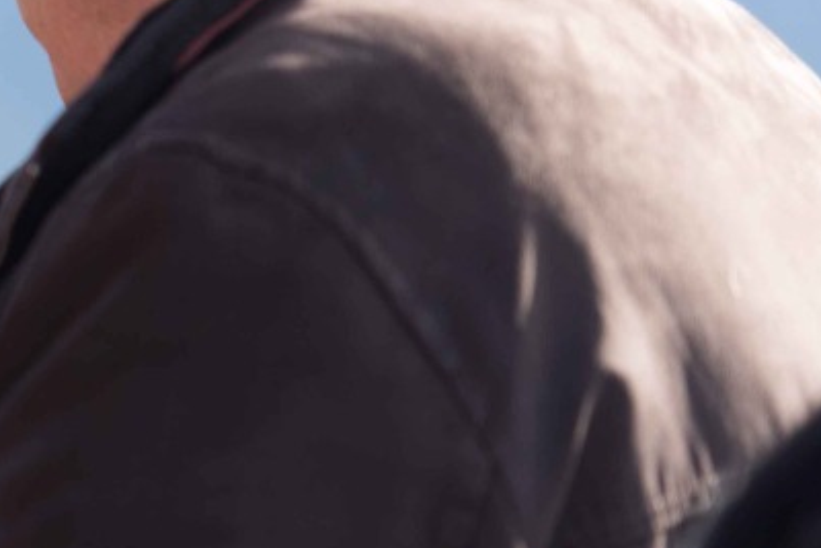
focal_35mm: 580
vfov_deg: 2.4
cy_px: 66
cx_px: -511
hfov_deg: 3.5
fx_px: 13231
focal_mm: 145
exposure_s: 1/500
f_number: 2.8
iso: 100
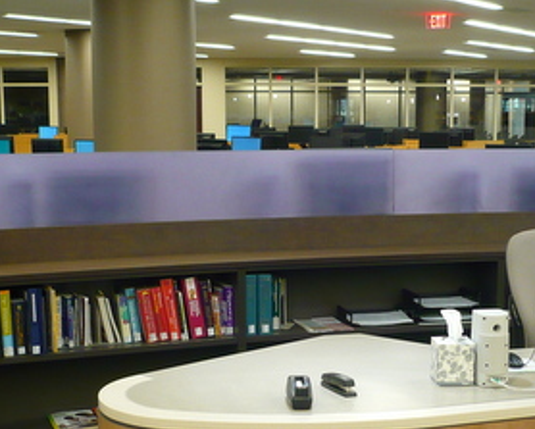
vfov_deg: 25.5
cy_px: 328
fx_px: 935
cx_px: 258
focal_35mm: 59
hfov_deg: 31.9
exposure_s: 1/15
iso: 200
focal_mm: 5.8
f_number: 2.8
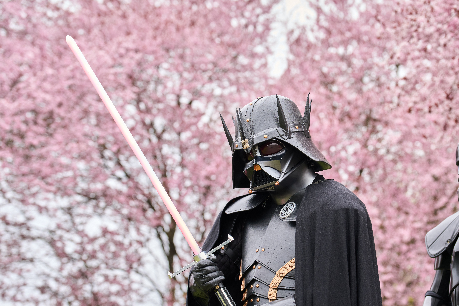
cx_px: 306
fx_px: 1581
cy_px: 167
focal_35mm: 124
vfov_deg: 11.1
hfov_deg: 16.5
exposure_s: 1/500
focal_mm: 92
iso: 500
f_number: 4
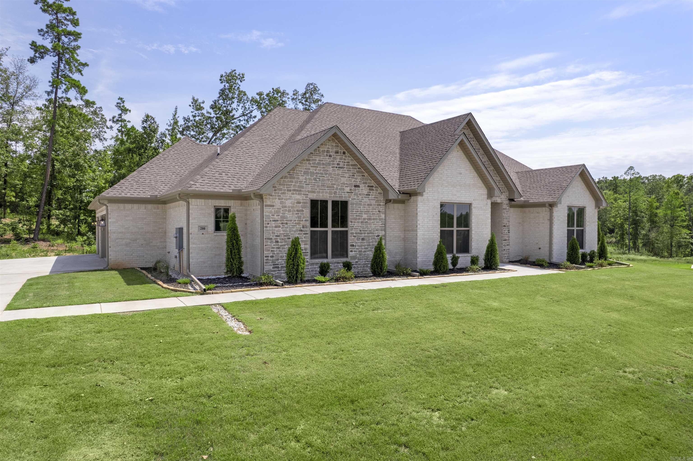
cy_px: 230
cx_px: 346
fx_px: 423
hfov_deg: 78.6
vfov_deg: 57.2
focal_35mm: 22
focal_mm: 8.38
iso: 100
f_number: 2.8
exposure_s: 1/240
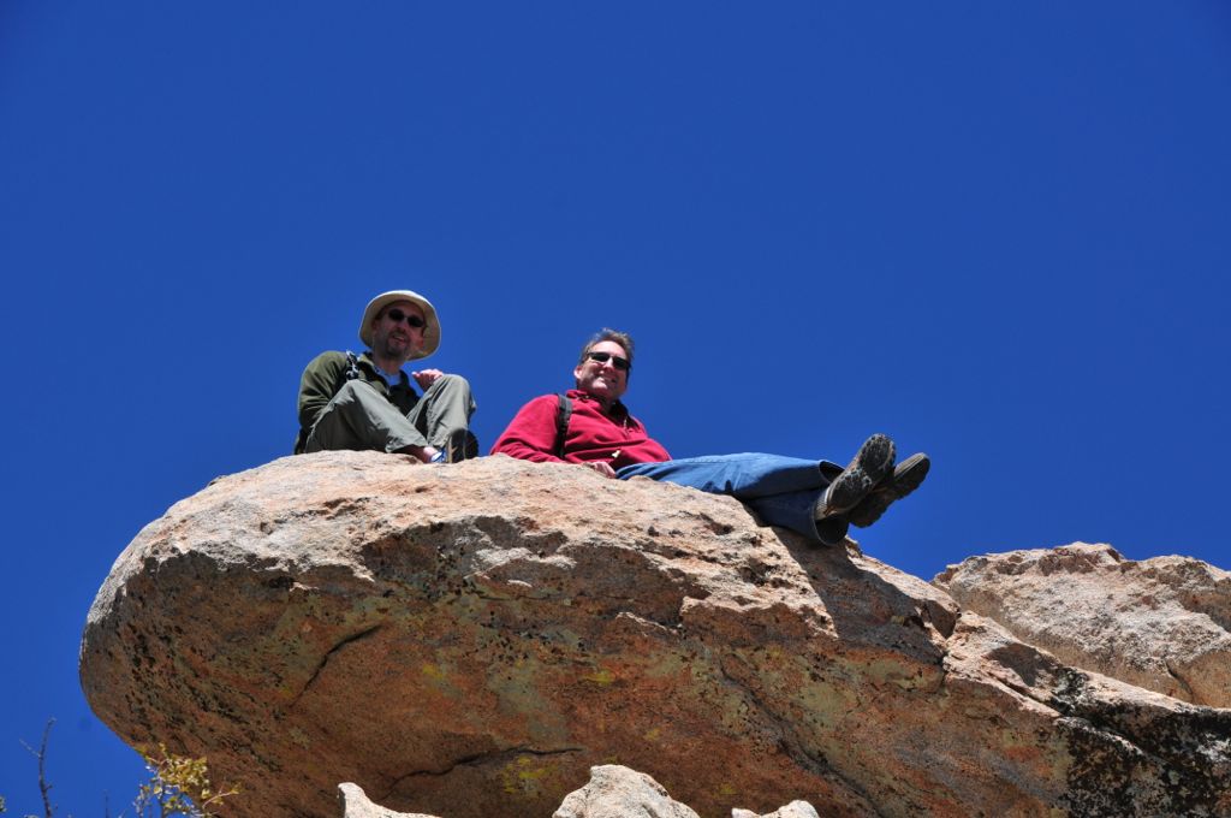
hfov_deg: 13.1
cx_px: 616
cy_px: 409
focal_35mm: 158
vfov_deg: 8.7
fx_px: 5379
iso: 250
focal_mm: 105
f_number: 11
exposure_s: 1/400
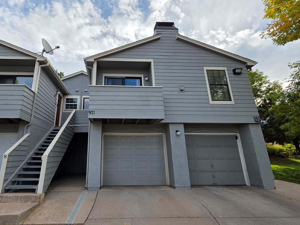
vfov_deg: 74.7
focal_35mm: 17
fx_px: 147
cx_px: 117
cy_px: 111
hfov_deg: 89.6
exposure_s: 1/1145
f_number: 1.9
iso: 40
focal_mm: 2.2
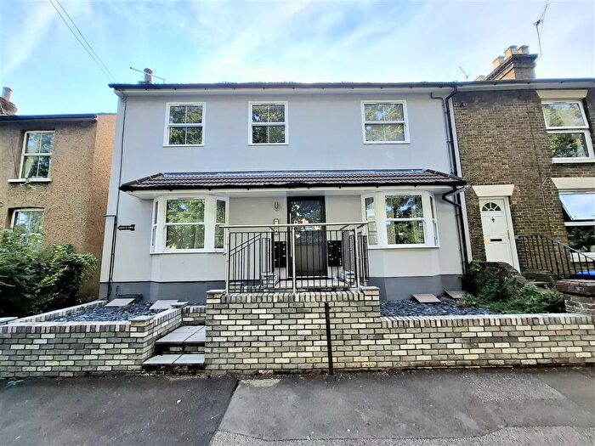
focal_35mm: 13
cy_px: 223
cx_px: 298
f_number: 2.2
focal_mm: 1.74
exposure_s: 1/303
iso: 40
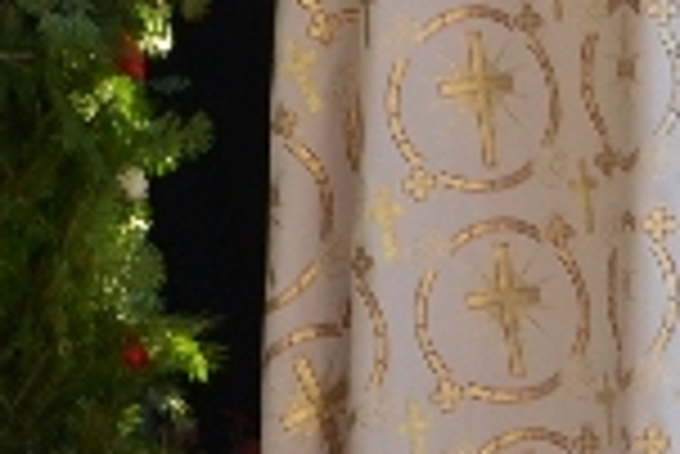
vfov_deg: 2.9
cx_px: 1626
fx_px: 9018
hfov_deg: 4.2
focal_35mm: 477
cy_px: 108
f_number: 5.6
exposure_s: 1/125
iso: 160
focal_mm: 40
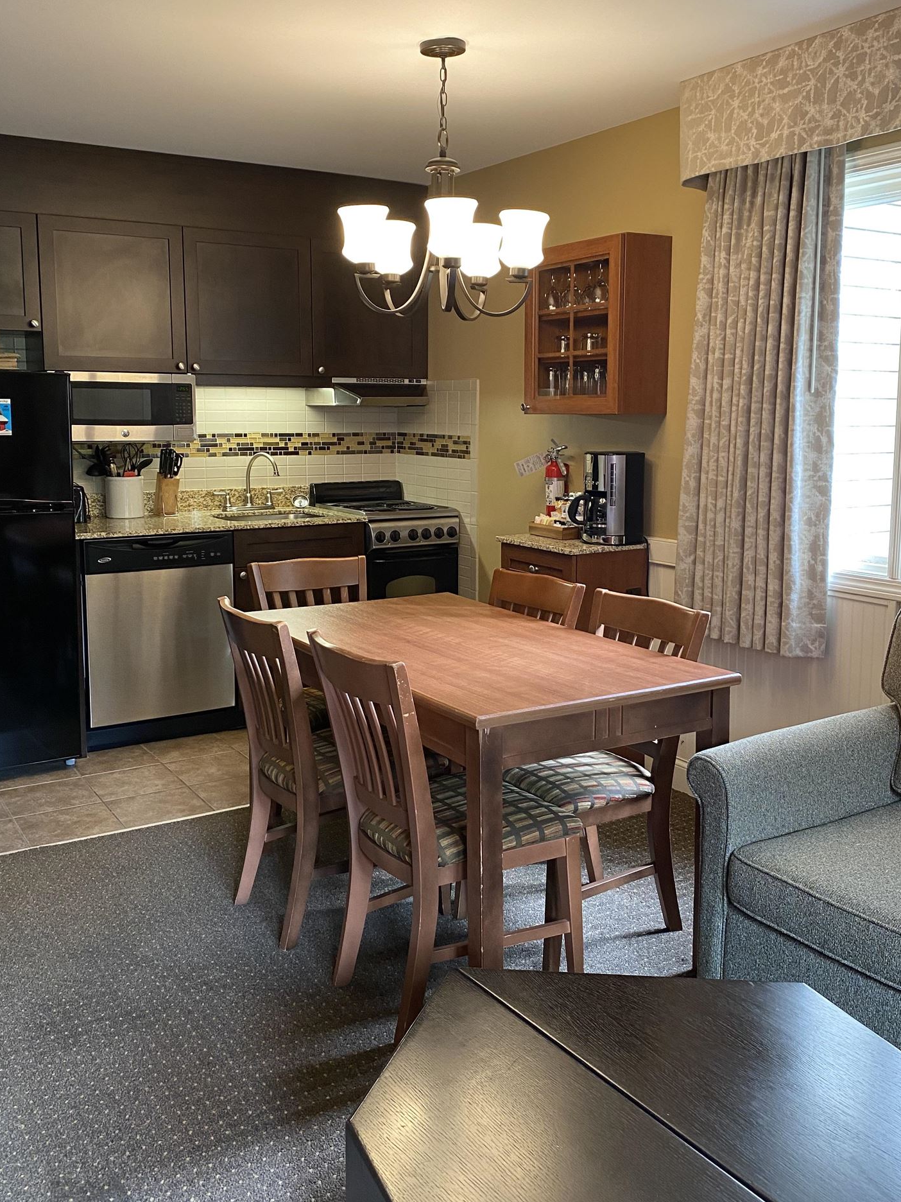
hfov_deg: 44.2
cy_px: 555
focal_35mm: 32
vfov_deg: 56.8
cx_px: 449
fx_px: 1111
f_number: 1.8
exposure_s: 1/60
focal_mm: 4.25
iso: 100
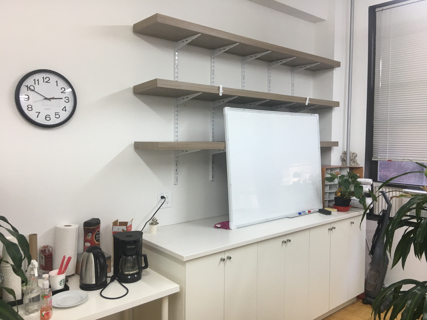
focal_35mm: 29
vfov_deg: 48.2
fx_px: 358
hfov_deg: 61.7
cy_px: 160
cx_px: 214
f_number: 2.2
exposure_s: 1/17
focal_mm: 4.15
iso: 32
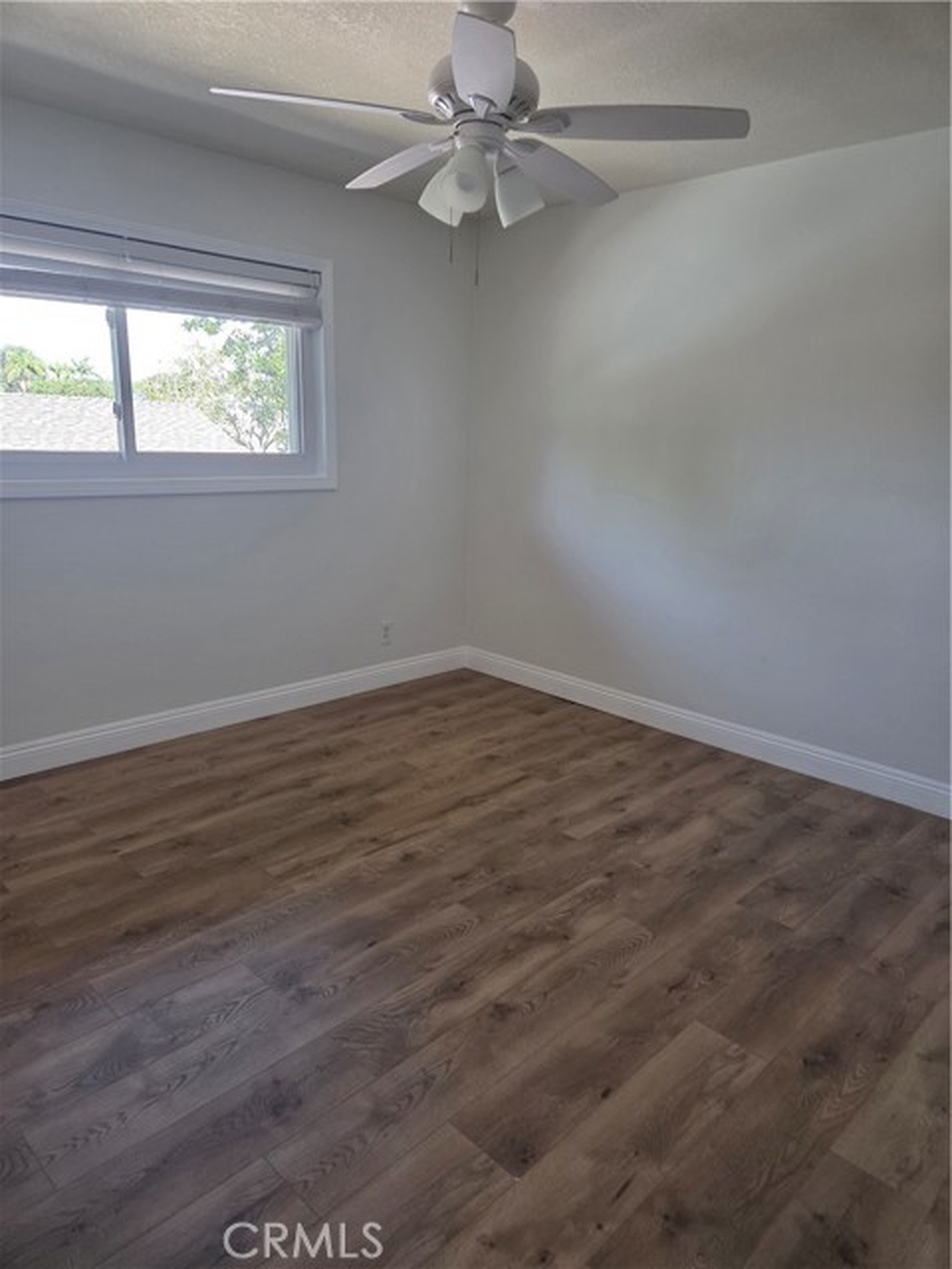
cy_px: 634
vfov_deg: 73.9
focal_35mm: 23
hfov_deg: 58.9
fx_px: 843
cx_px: 476
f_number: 1.8
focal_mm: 5.4
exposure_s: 1/120
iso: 125
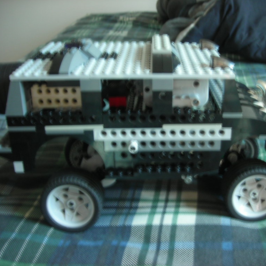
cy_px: 133
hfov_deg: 37.4
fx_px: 391
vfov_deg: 37.6
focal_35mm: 45
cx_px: 159
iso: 50
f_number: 3.2
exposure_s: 1/4.5
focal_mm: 6.3
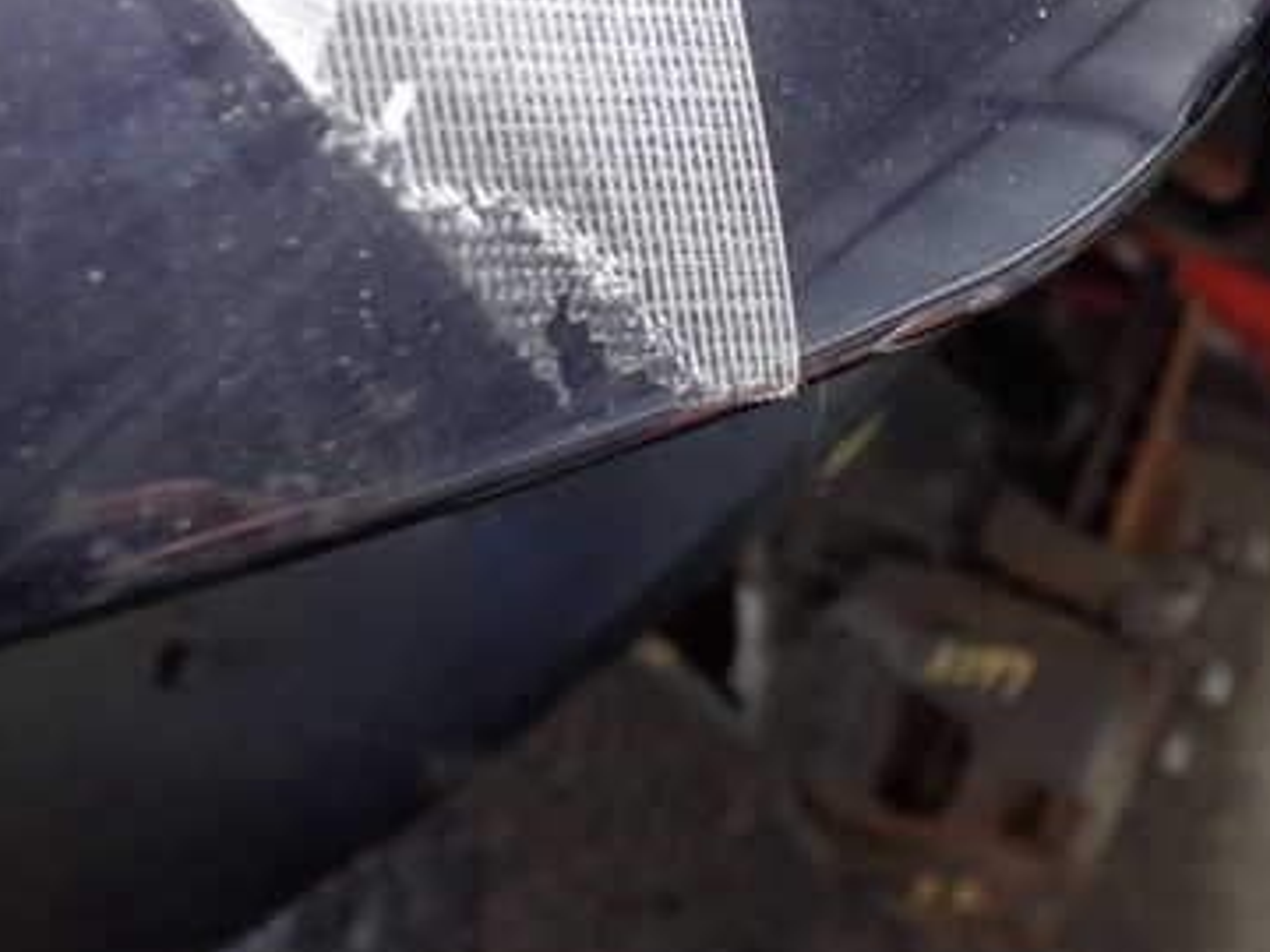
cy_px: 444
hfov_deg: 36.8
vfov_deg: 29.1
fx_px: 1834
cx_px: 1023
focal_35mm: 50
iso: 500
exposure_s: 1/30
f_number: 2.3
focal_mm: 5.4
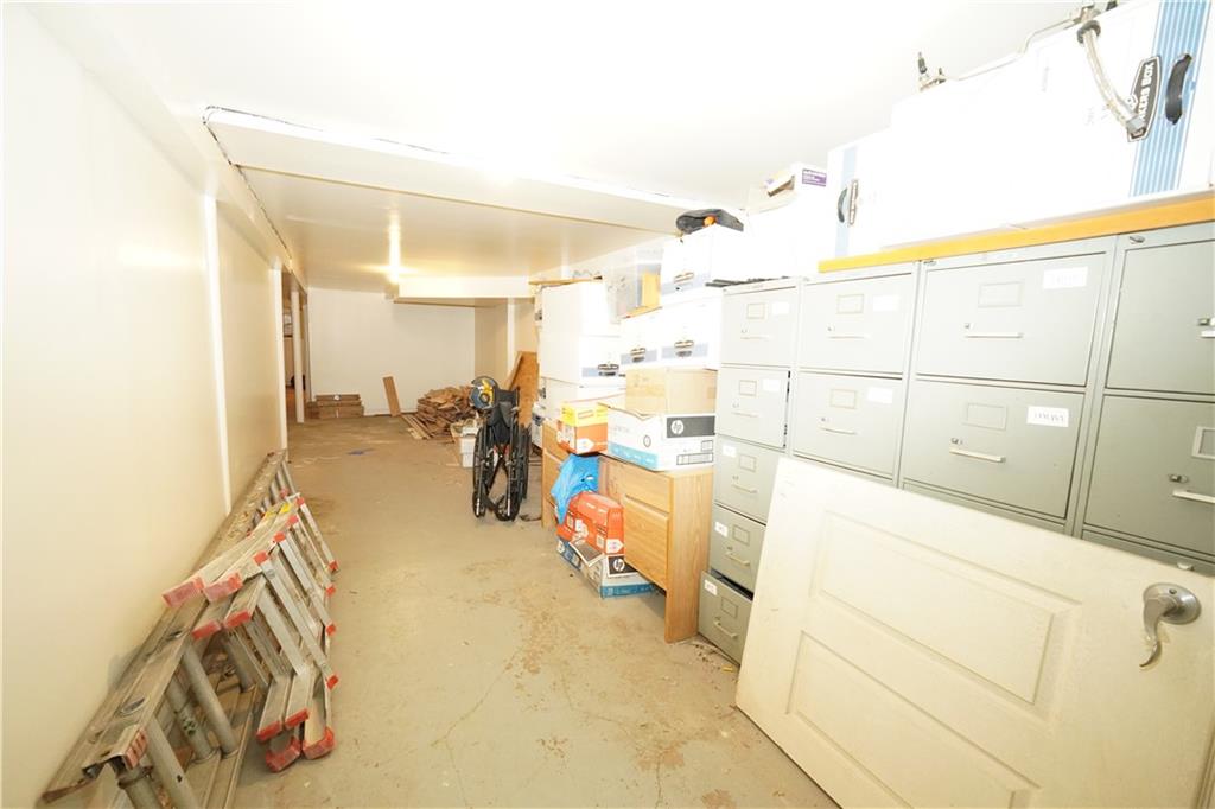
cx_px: 608
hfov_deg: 100.4
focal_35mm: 15
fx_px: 506
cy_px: 404
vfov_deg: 77.3
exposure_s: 1/125
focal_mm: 10
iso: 3200
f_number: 4.5
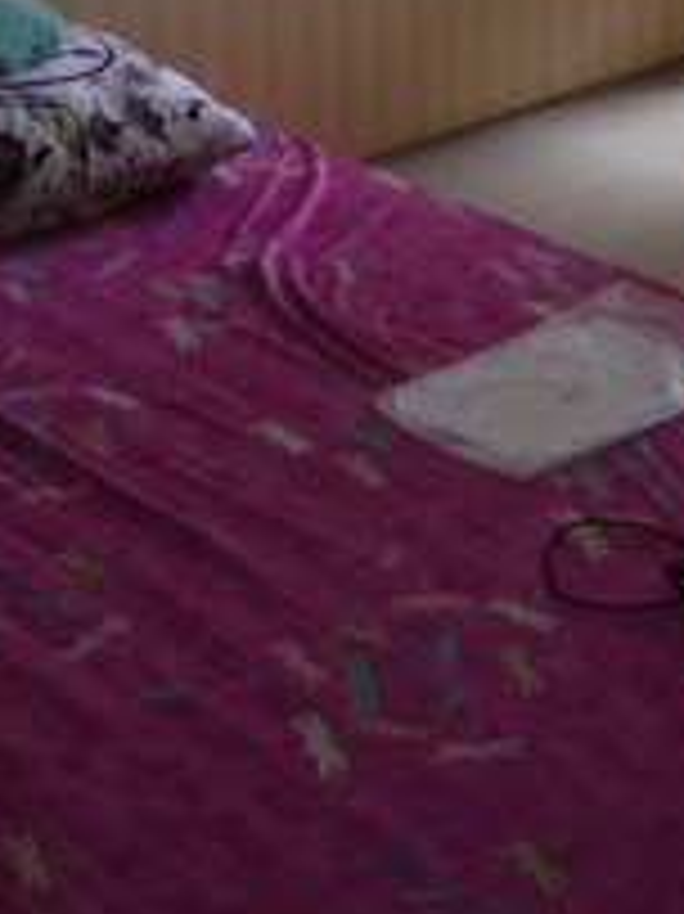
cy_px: -347
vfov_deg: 17.5
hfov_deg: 14.1
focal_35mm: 104
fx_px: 2743
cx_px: 608
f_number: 2.4
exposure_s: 1/20
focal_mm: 4.12
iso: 64
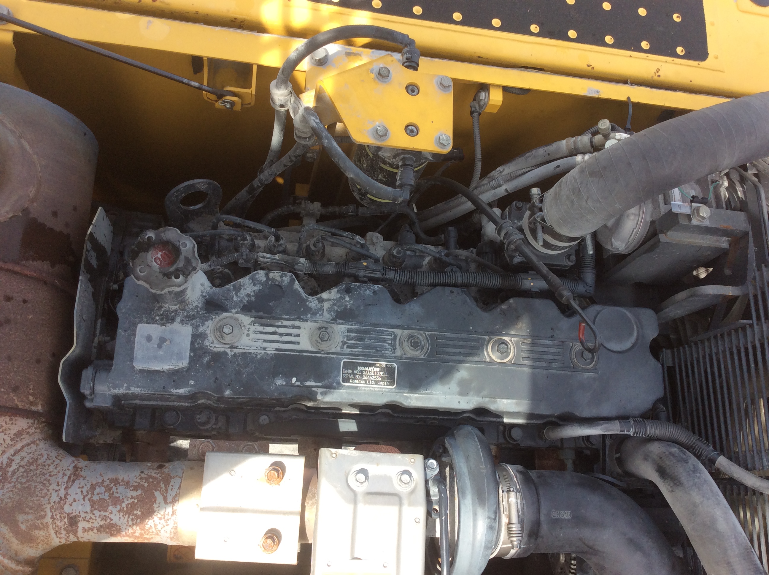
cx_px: 384
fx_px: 710
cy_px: 288
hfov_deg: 56.9
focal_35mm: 32
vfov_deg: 44.1
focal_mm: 3.3
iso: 32
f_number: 2.4
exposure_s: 1/525
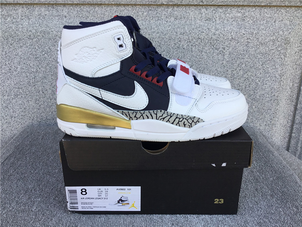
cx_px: 151
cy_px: 114
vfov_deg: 45.4
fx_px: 270
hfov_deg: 58.4
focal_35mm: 31
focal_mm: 3.3
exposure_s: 1/234
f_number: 2.4
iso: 25
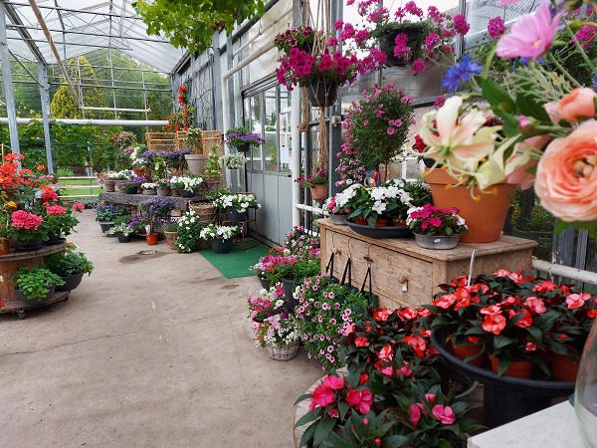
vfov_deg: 56.8
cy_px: 224
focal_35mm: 24
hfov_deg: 71.6
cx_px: 298
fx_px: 414
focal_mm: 5.23
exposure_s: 1/100
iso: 40
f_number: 1.8
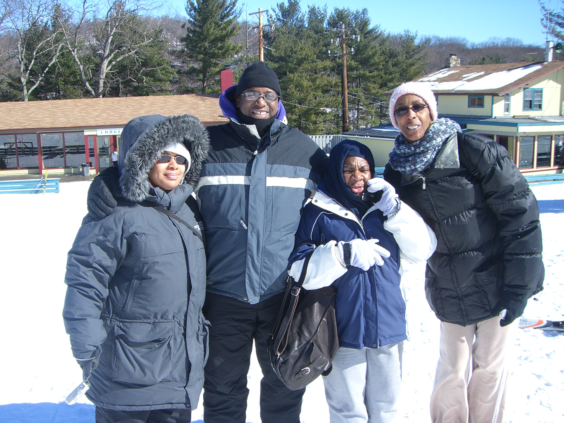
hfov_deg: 49.0
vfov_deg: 37.7
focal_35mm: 38
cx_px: 282
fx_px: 619
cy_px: 212
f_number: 4.3
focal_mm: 6.2
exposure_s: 1/320
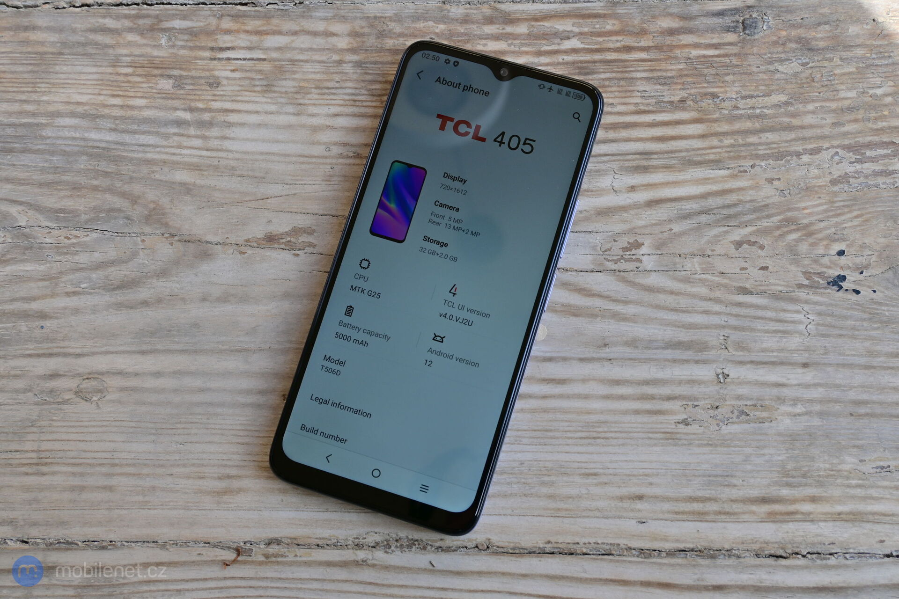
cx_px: 450
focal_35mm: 41
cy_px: 300
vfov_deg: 32.4
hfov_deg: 47.2
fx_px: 1030
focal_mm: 27.5
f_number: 6.3
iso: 100
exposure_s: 1/160
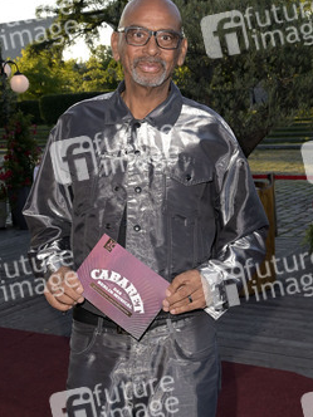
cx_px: 151
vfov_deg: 37.5
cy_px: 217
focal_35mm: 51
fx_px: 615
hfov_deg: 28.6
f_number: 11
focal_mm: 44
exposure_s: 1/250
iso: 640
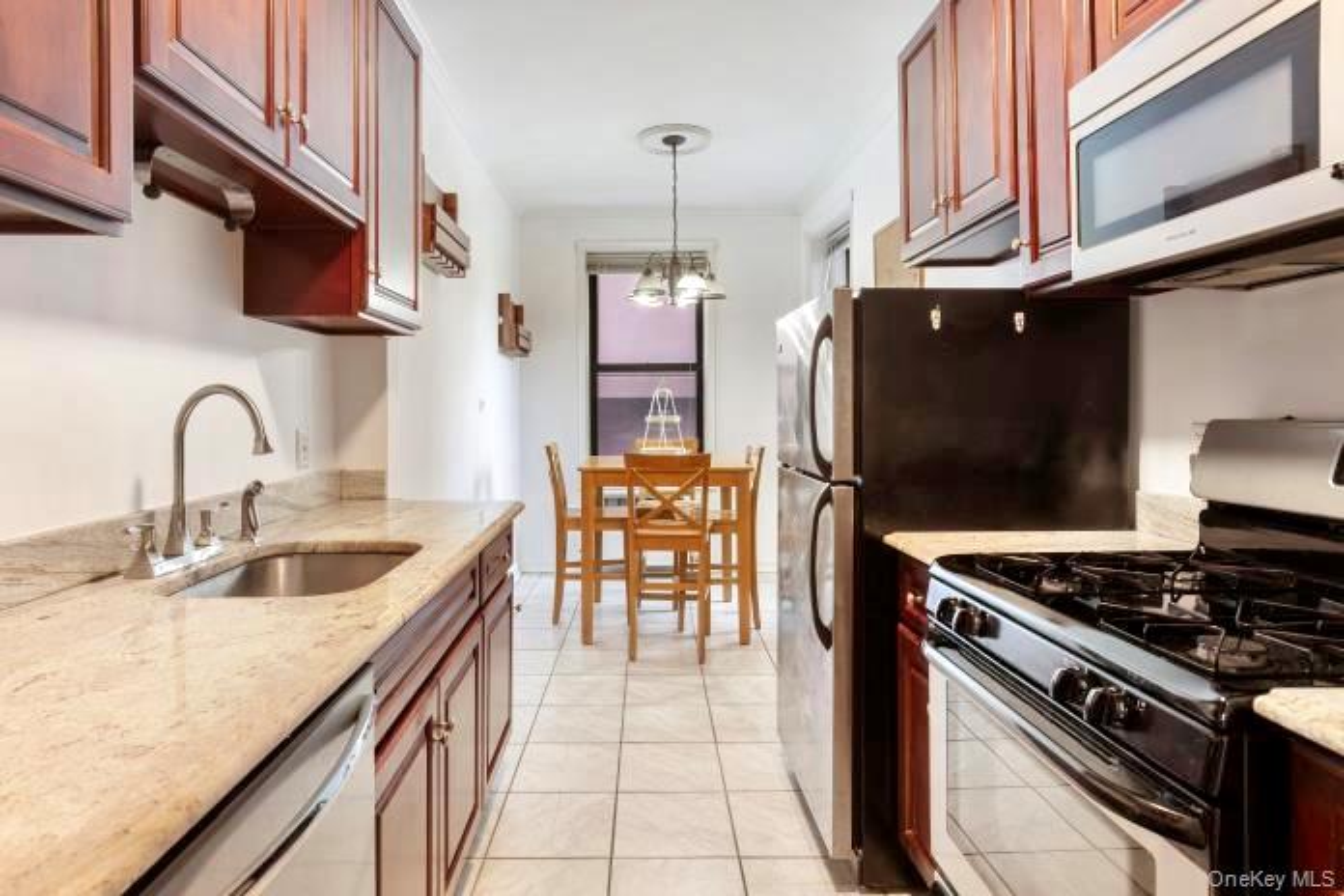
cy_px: 448
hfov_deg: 90.0
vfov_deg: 67.4
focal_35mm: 18
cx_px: 672
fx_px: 672
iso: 100
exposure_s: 4
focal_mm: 12
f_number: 8
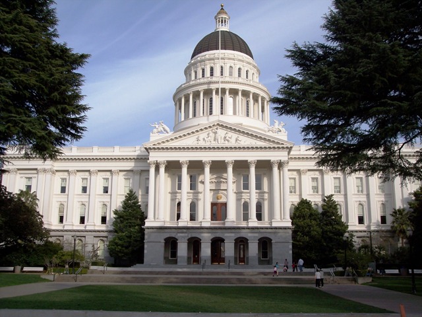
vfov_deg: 36.8
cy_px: 158
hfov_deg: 47.9
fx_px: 475
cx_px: 211
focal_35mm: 39
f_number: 4
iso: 100
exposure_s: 1/750
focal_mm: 8
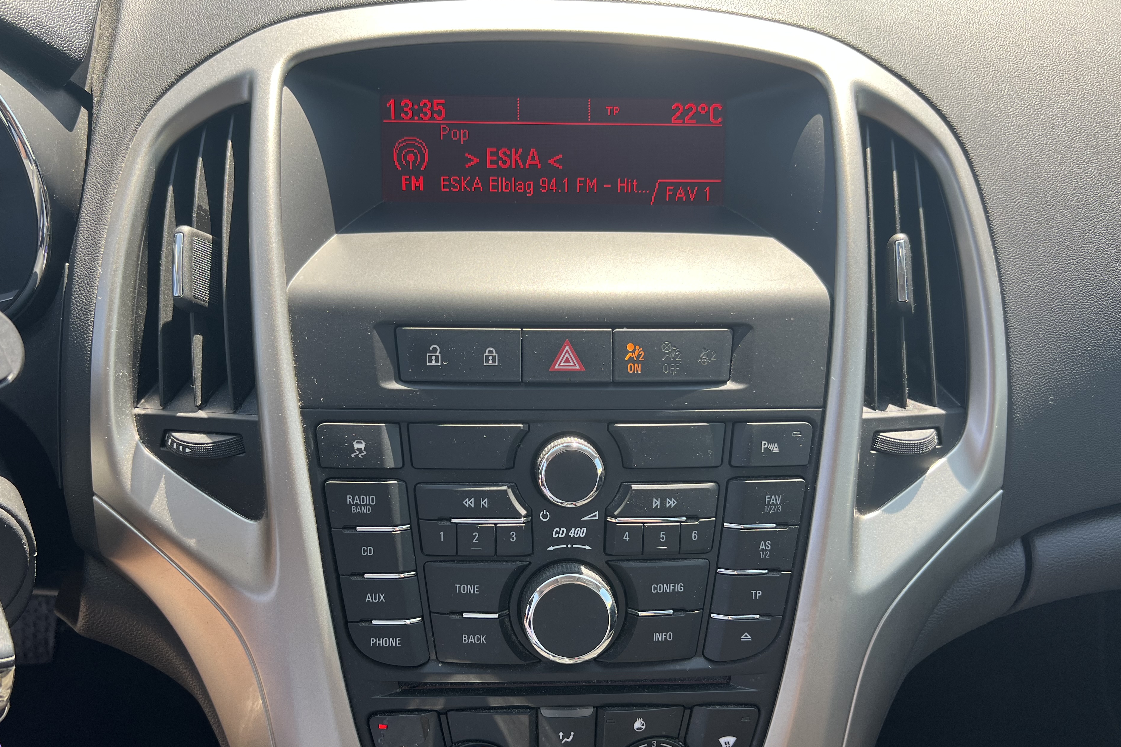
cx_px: 542
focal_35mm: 29
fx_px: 903
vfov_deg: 44.8
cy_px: 426
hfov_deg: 63.6
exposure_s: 1/340
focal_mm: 5.7
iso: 50
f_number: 1.5
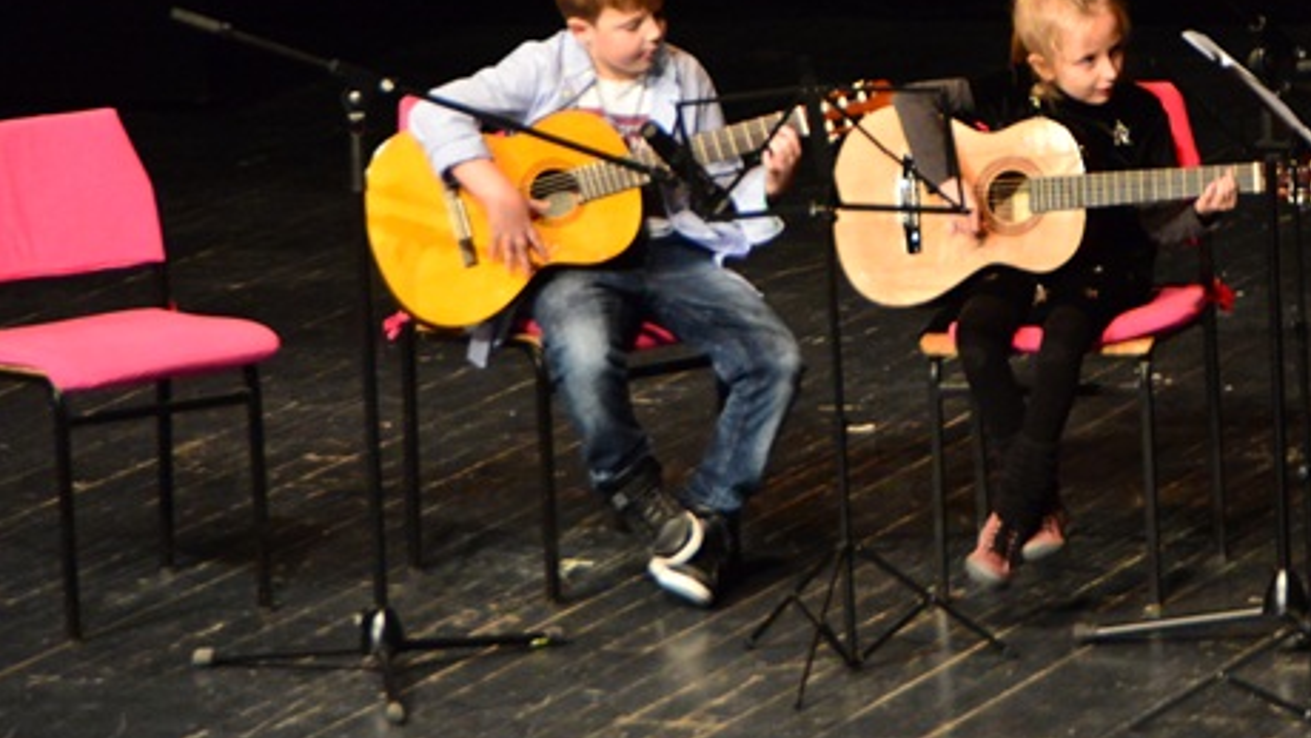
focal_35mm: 246
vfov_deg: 4.9
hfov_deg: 8.7
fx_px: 8554
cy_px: 87
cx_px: 1234
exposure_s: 1/60
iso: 4000
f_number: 5.6
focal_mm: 120
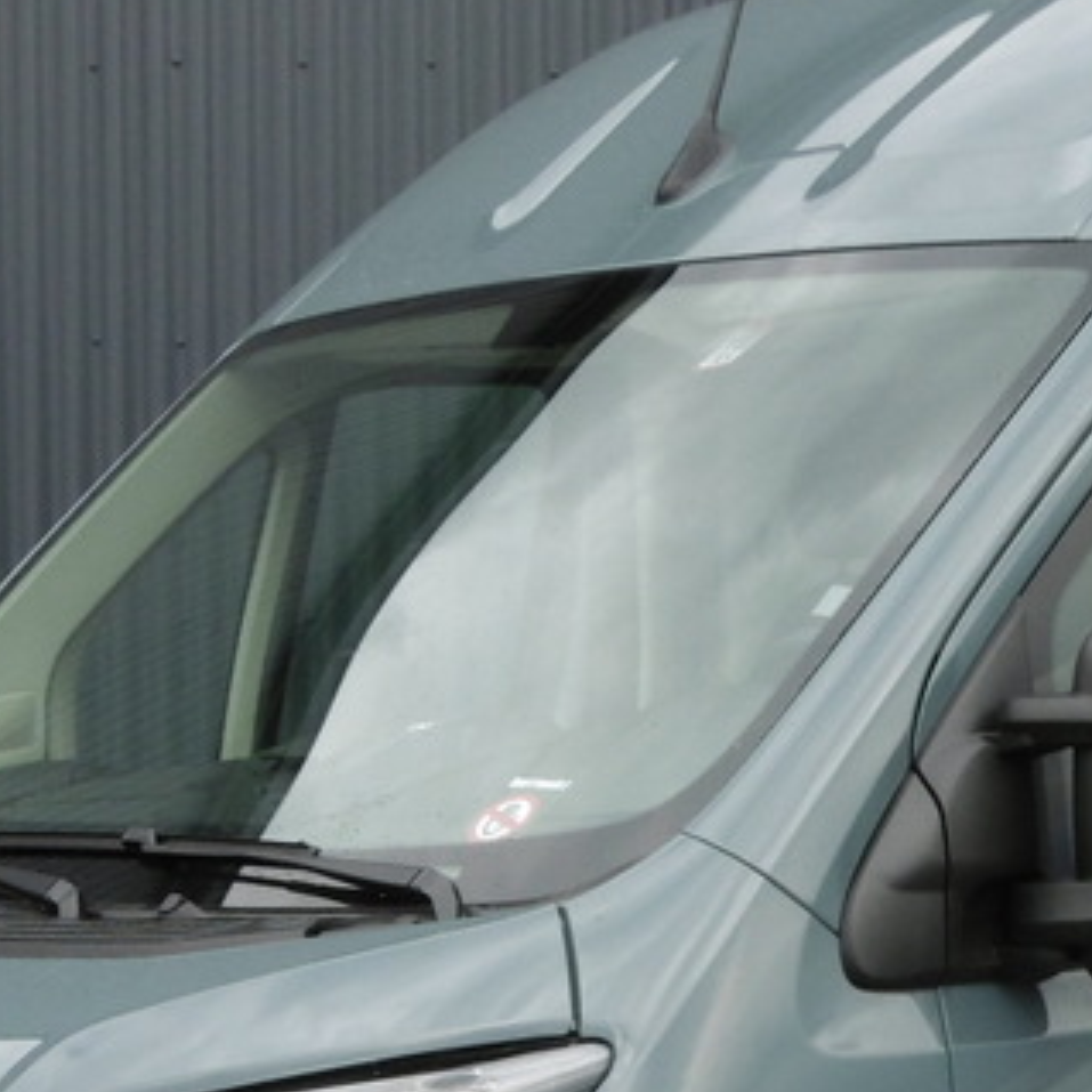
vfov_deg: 12.0
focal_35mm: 143
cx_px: 1239
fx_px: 5104
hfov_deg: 12.0
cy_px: 1191
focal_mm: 7.7
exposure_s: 1/320
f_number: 3.8
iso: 100
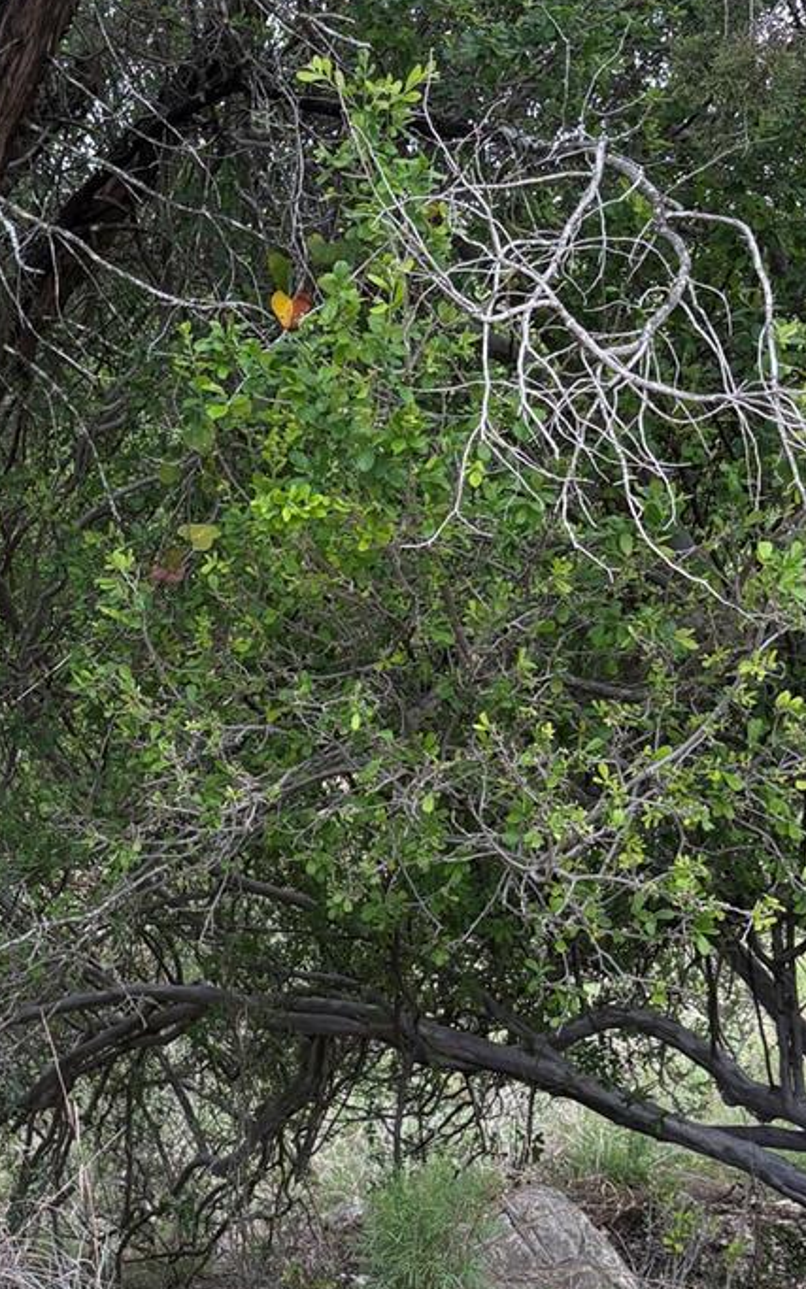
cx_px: 40
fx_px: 2179
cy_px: 730
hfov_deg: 20.4
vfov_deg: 32.9
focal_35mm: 62
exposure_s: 1/414
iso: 50
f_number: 1.6
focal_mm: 5.96
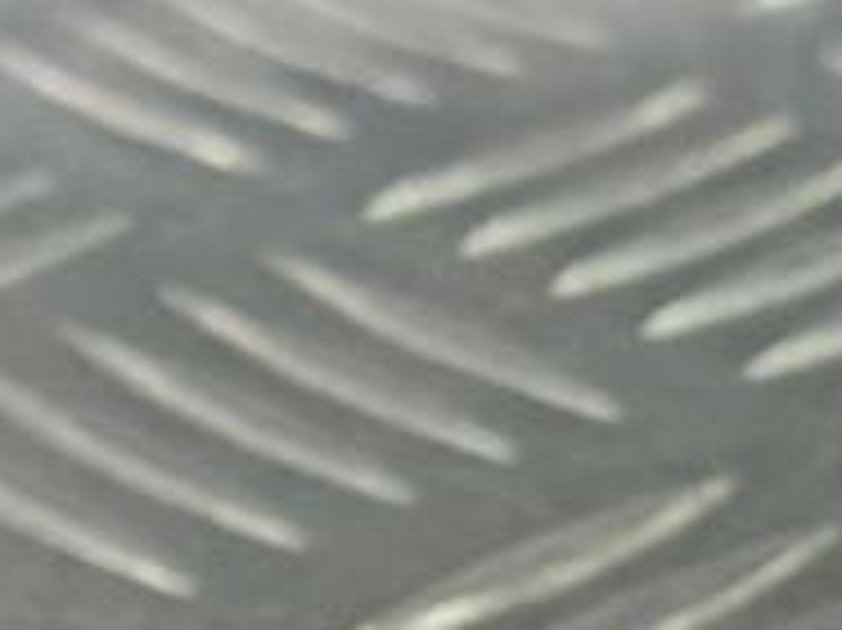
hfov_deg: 15.7
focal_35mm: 126
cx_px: 392
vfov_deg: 10.8
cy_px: 1251
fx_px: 3063
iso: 139
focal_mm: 4.11
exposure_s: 1/50
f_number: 1.6
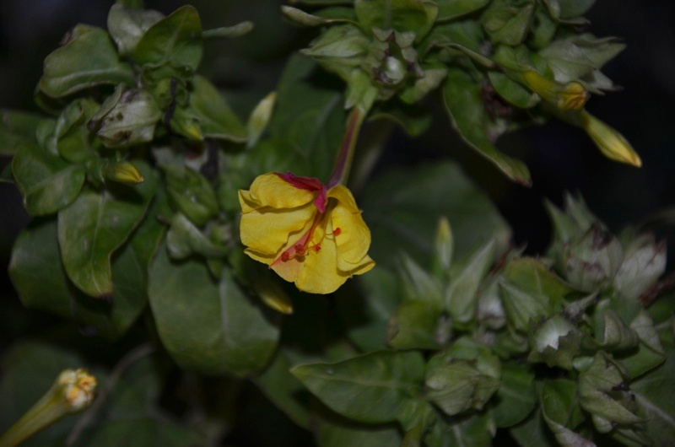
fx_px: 2947
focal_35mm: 158
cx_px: 338
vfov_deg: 8.7
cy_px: 224
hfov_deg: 13.1
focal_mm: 105
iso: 200
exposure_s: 1/30
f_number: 5.6
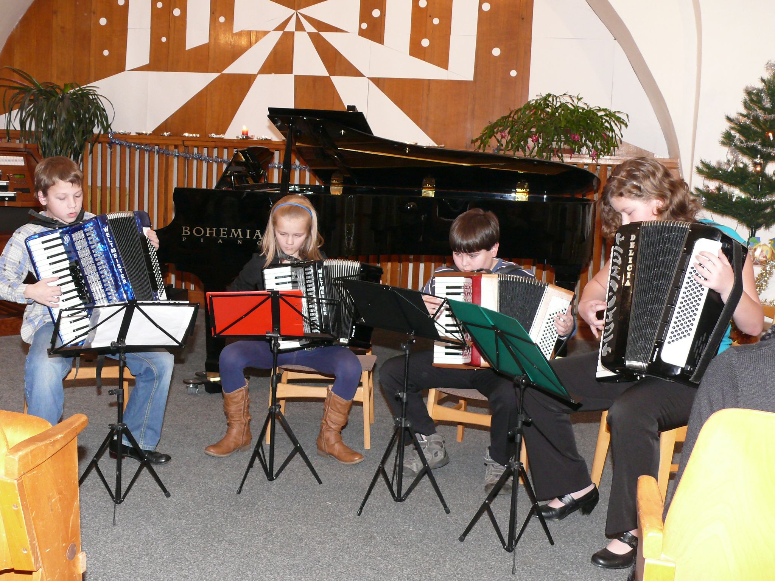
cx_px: 388
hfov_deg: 42.9
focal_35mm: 44
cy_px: 290
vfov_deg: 32.9
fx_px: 985
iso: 200
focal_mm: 8.5
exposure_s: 1/30
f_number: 2.8
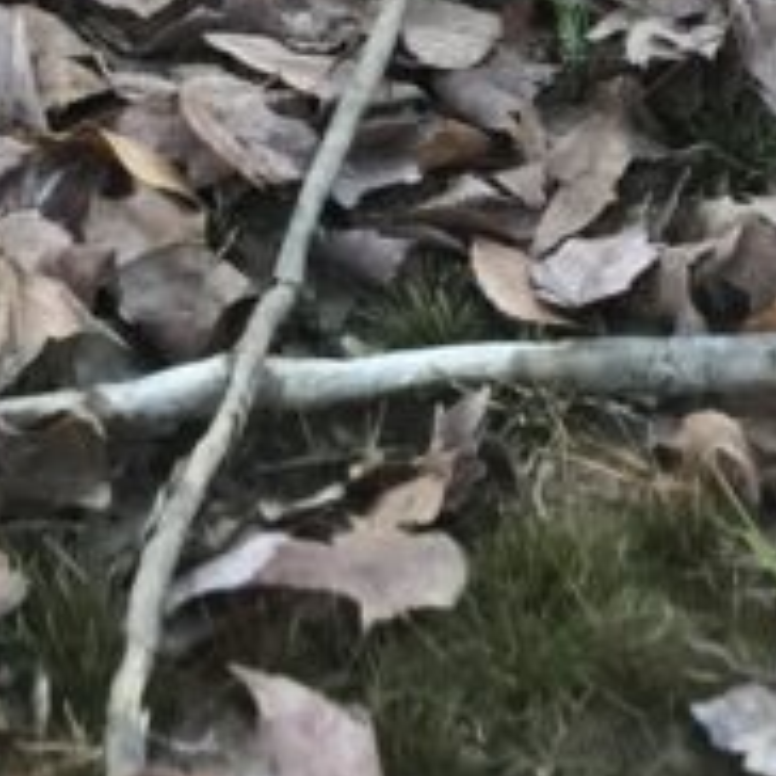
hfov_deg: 12.2
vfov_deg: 10.9
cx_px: -196
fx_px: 3525
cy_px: -1019
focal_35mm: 139
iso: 32
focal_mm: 3.99
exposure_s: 1/120
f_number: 1.8
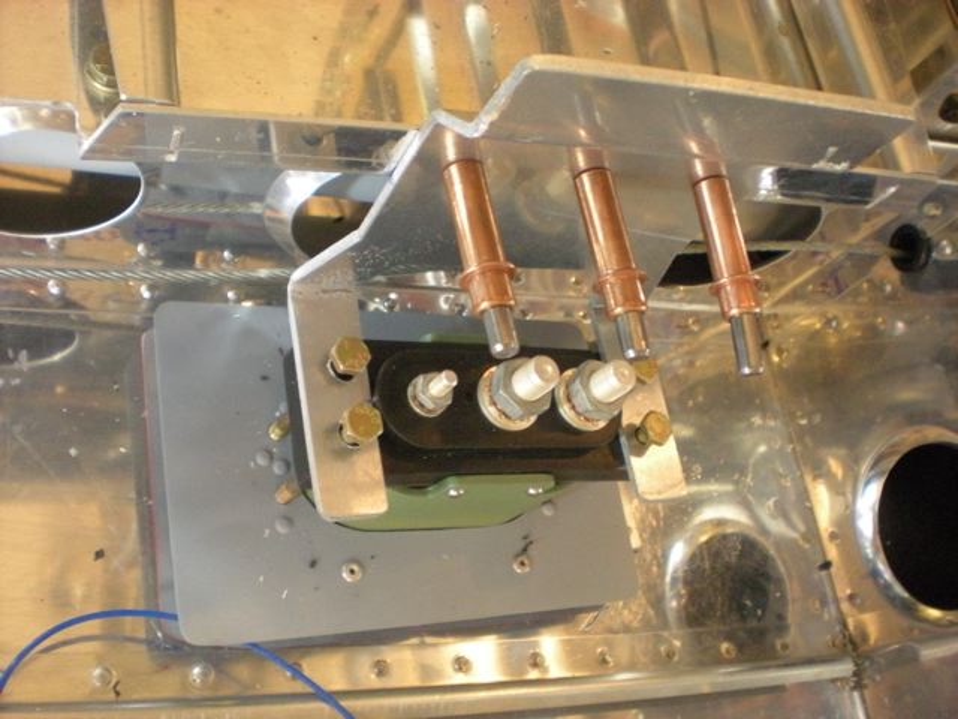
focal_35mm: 38
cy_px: 360
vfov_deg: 37.7
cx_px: 479
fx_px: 1052
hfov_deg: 49.0
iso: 506
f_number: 3.1
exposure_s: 1/8
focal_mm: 6.3
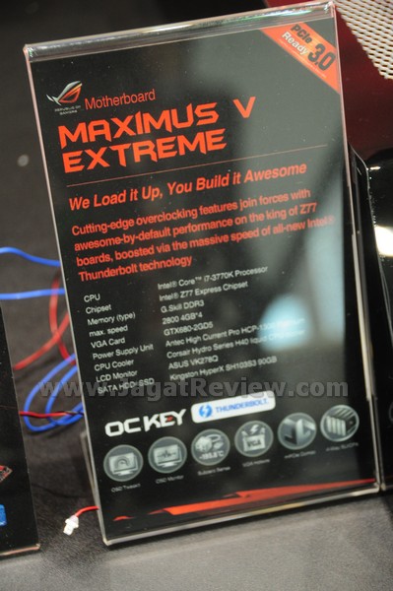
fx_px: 1525
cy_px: 296
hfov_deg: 14.7
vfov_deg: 21.9
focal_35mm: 93
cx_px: 196
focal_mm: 62
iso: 800
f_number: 4.8
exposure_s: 1/25
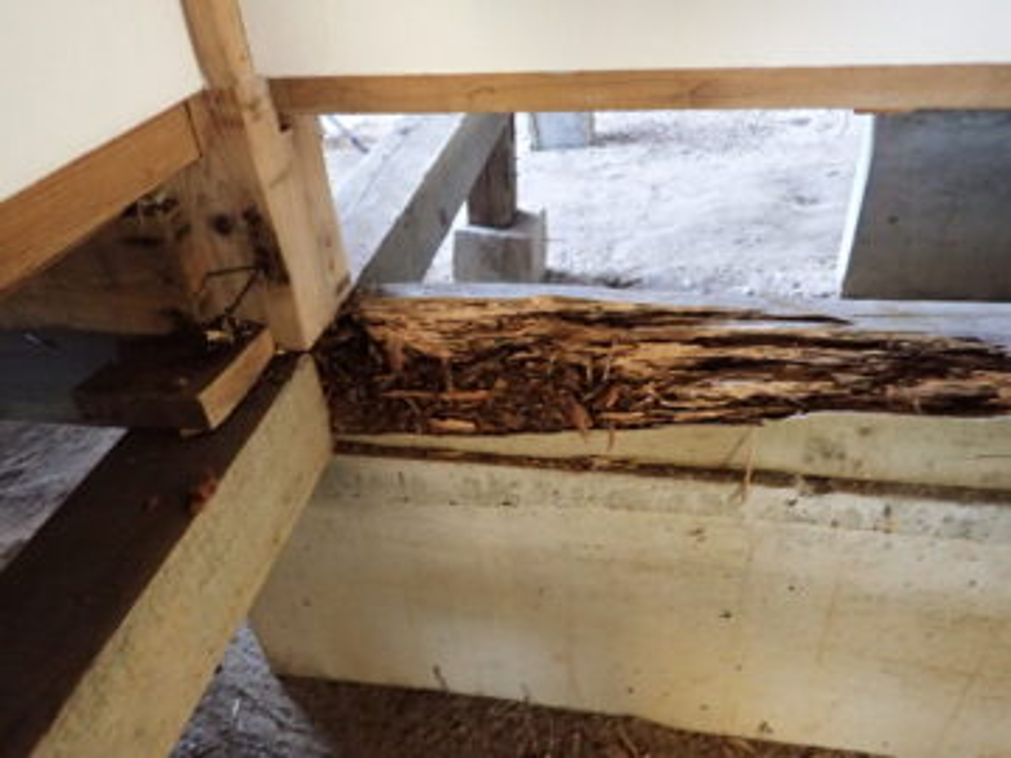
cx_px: 506
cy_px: 379
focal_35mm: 25
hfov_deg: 69.4
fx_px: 730
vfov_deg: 54.9
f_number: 2
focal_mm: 4.5
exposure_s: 1/30
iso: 800
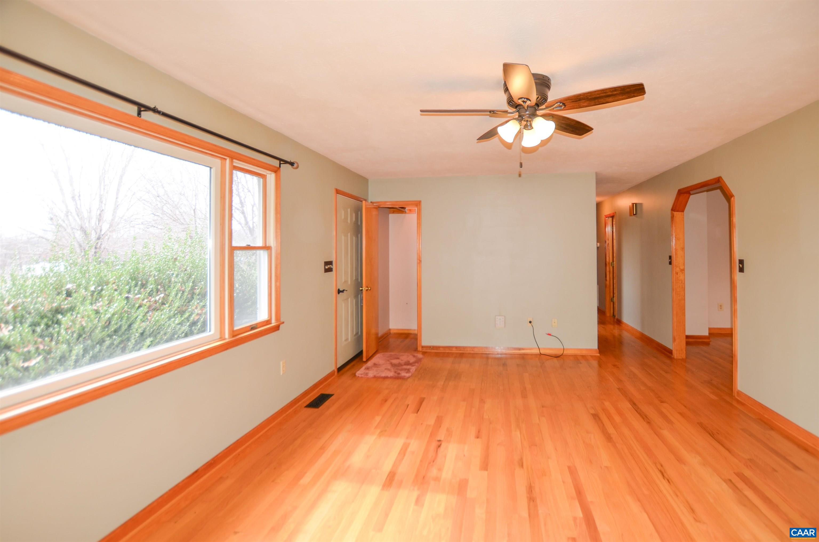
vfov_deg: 77.1
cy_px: 271
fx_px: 341
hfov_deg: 100.5
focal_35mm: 15
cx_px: 410
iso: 100
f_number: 3.5
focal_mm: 10
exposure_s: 1/60
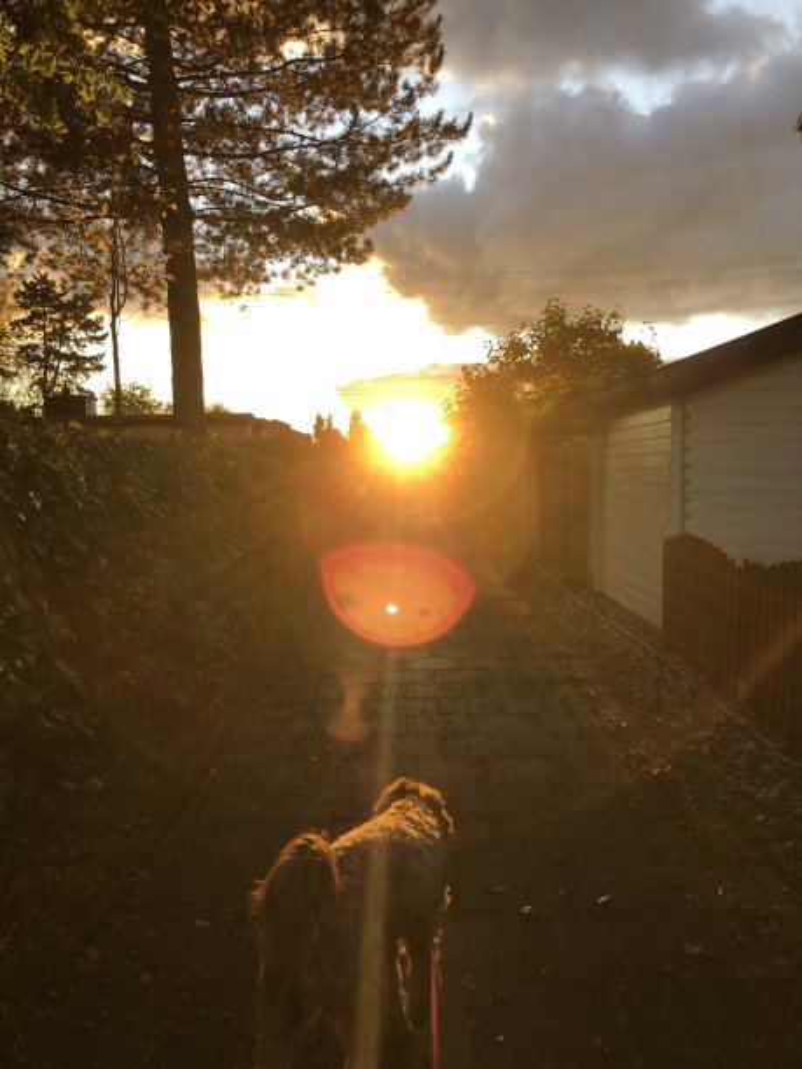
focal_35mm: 28
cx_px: 401
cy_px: 534
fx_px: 865
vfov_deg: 63.4
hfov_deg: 49.7
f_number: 1.8
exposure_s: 1/252
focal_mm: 3.99
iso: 20
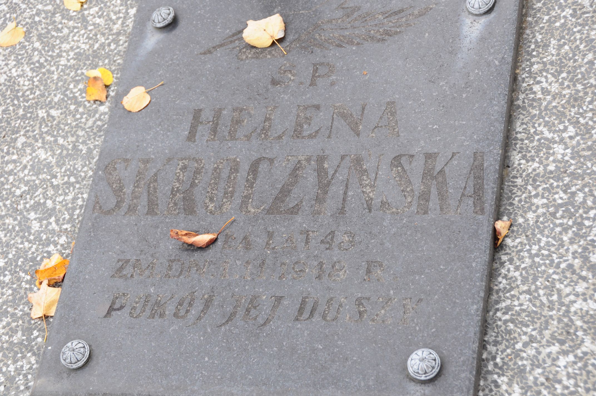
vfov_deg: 16.5
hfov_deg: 24.6
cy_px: 198
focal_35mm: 82
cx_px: 298
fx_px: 1364
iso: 400
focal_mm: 55
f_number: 7.1
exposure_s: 1/160
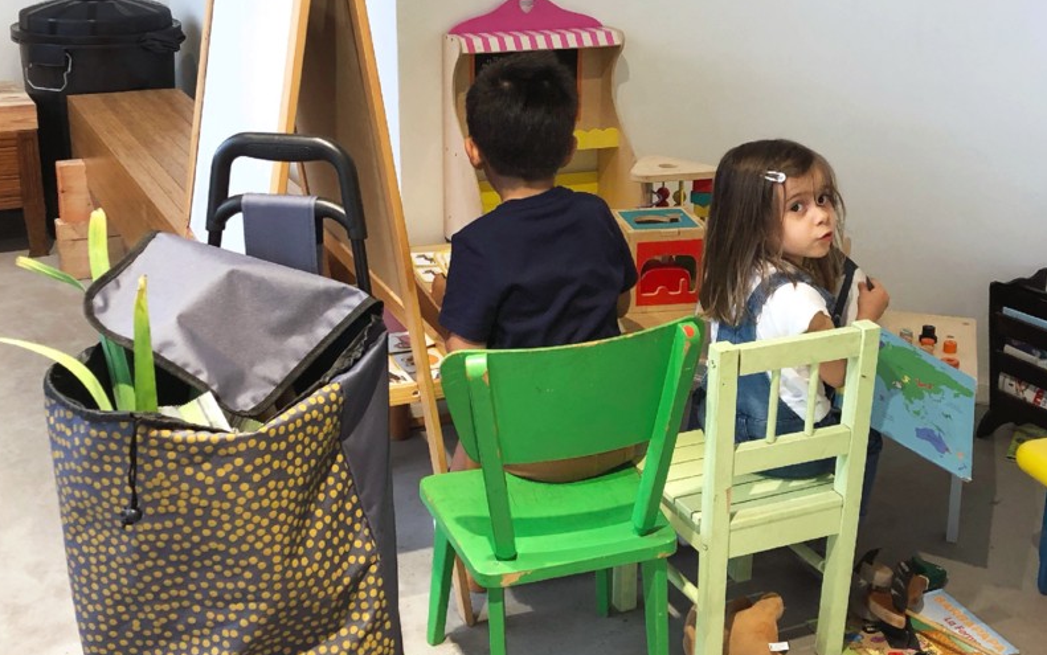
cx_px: 511
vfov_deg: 26.8
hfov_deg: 41.8
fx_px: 1370
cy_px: 241
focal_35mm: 48
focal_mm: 3.99
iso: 40
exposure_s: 1/33
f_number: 1.8
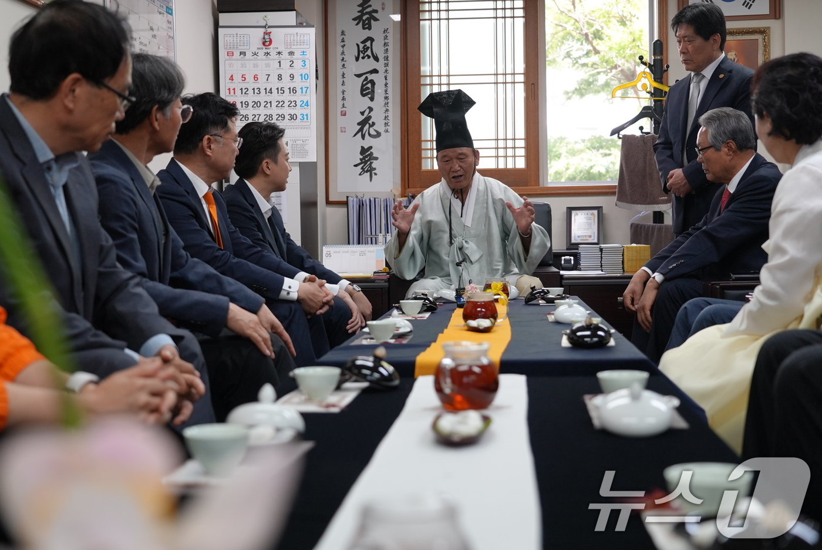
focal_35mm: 48
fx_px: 1097
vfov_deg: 28.1
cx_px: 411
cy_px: 275
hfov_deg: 41.1
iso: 800
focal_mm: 48
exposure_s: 1/160
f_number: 4
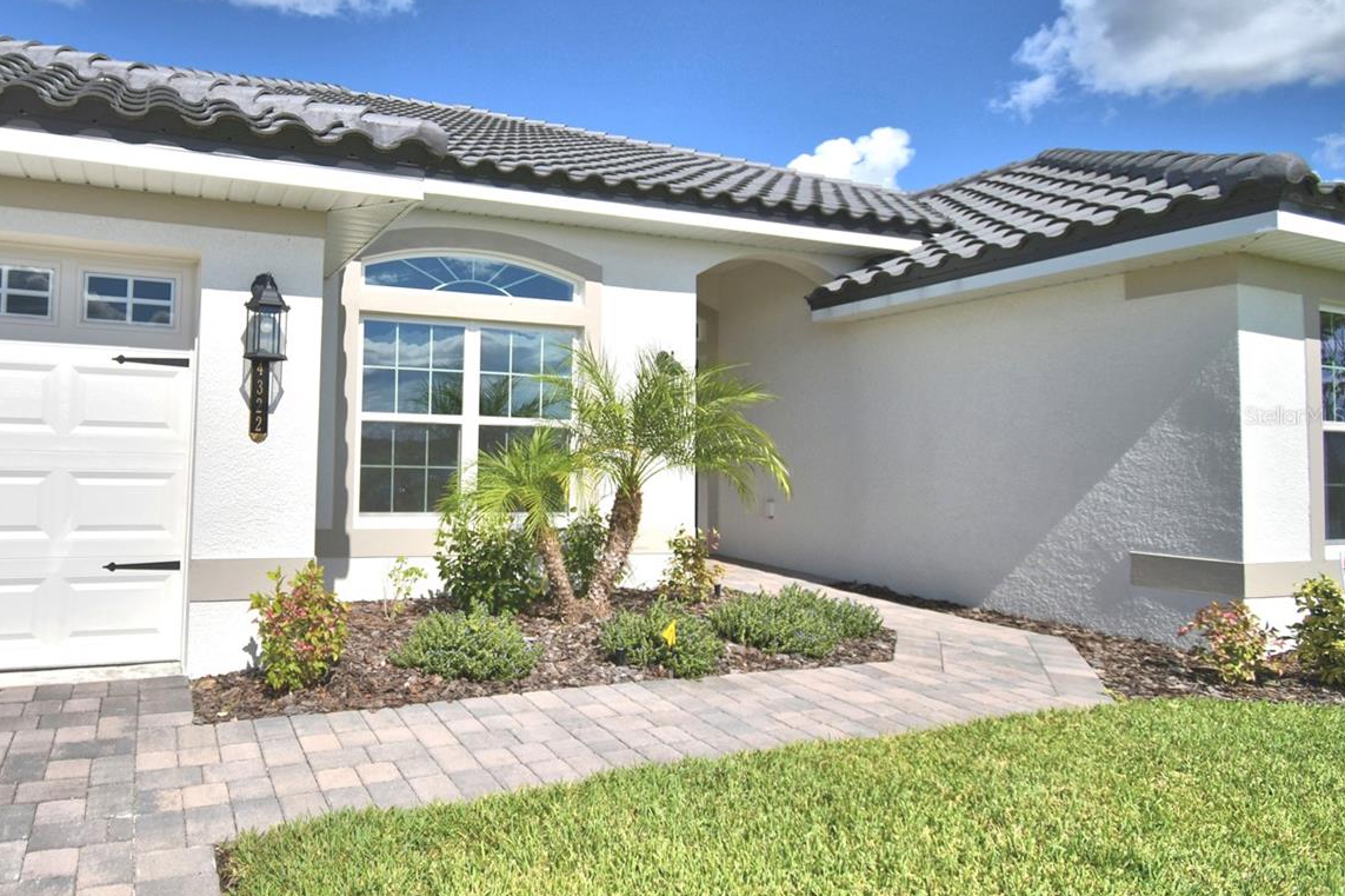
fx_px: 784
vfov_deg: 59.4
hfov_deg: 77.6
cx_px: 408
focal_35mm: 21
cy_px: 416
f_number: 4.5
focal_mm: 10
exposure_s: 1/3200
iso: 100
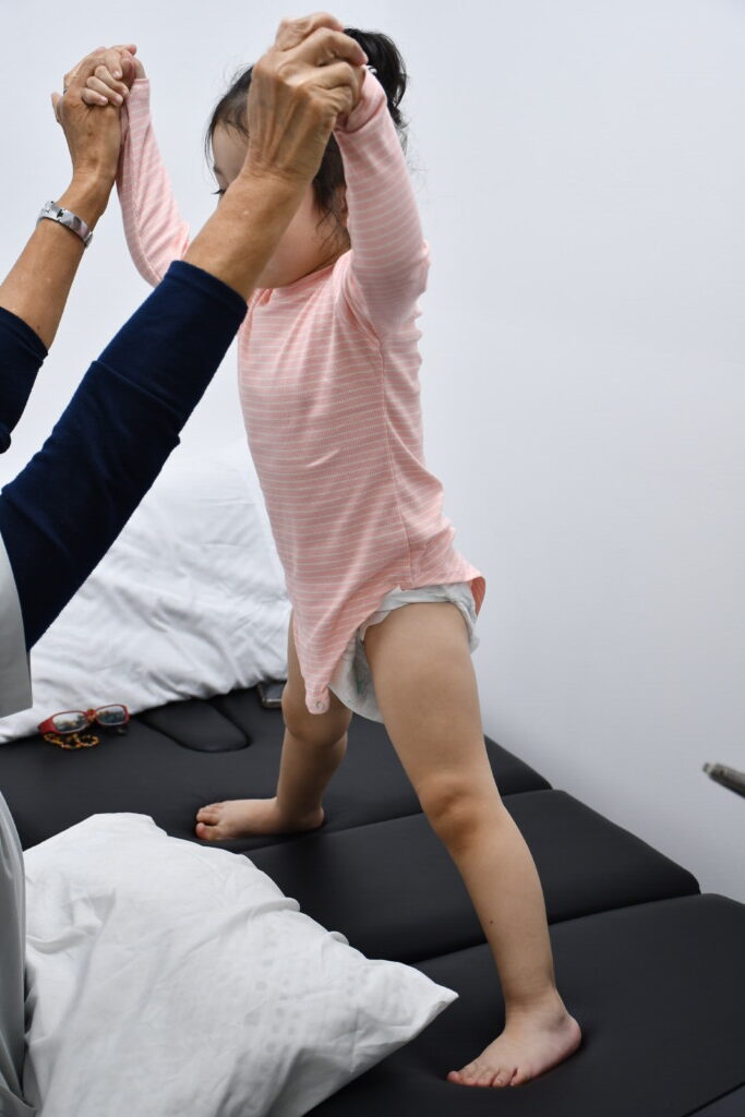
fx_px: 1862
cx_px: 372
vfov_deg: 33.4
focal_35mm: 60
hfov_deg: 22.6
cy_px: 558
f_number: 4.5
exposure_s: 1/160
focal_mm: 40
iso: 800
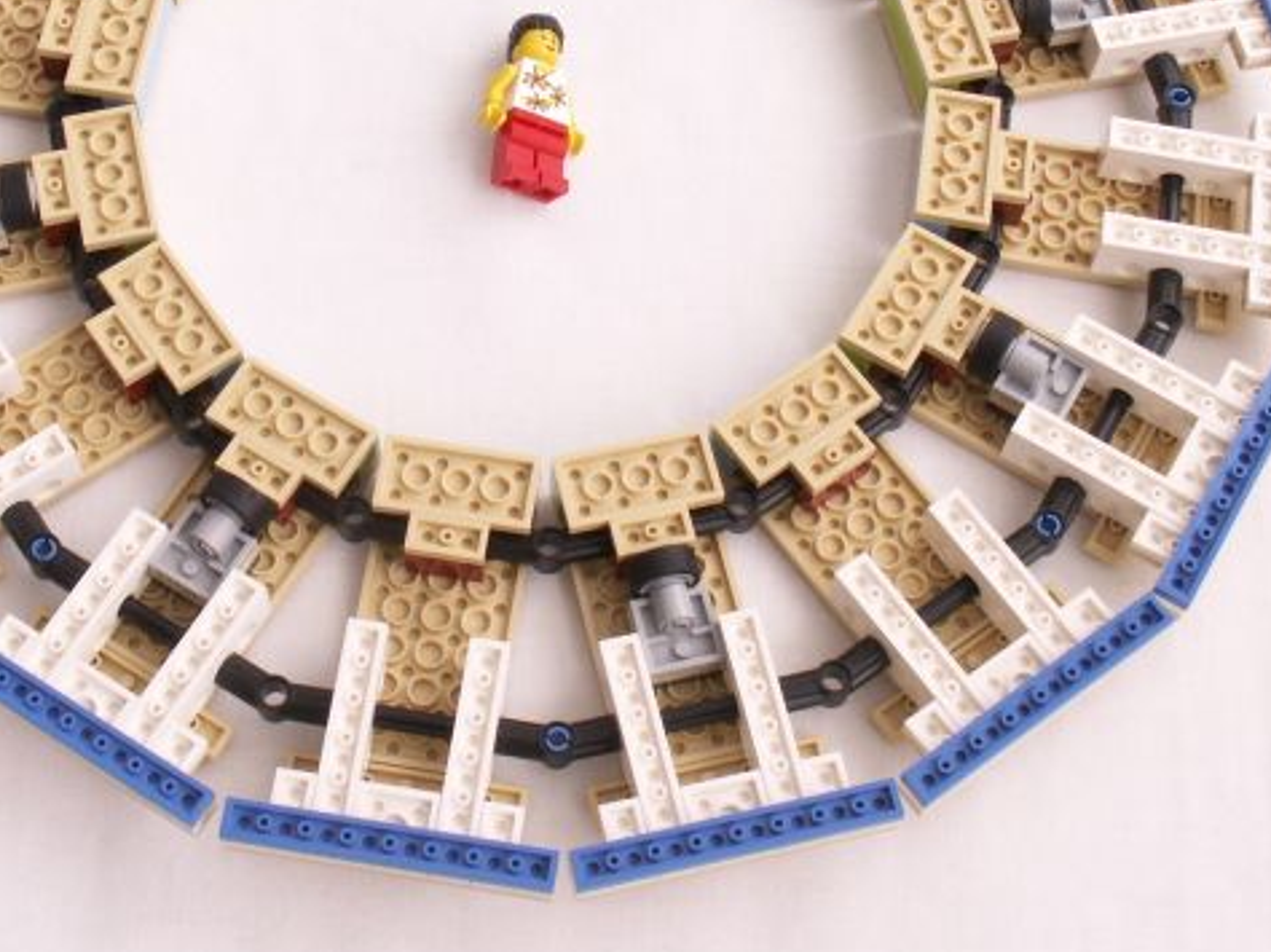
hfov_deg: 25.6
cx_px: 512
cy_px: 209
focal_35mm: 76
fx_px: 2789
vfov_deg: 19.2
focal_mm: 7.53
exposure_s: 1/6
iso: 50
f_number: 8
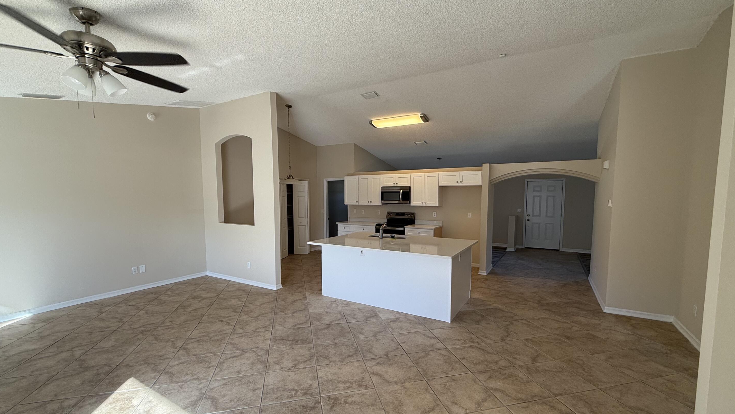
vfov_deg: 67.0
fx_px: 312
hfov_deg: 99.4
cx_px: 371
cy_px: 219
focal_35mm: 16
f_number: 2.2
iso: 50
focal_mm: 2.22
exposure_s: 1/120
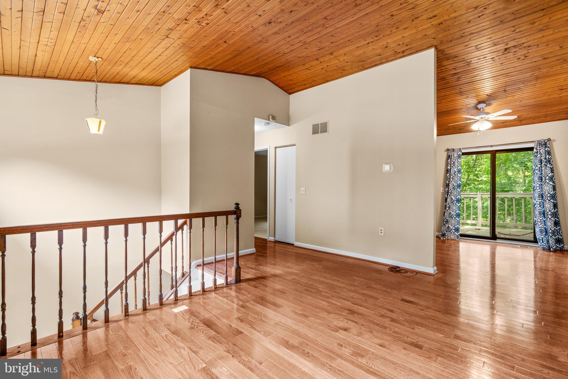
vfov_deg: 73.8
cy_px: 190
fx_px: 252
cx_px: 284
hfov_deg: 96.7
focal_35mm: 16
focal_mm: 16
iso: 100
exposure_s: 1/2
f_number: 8
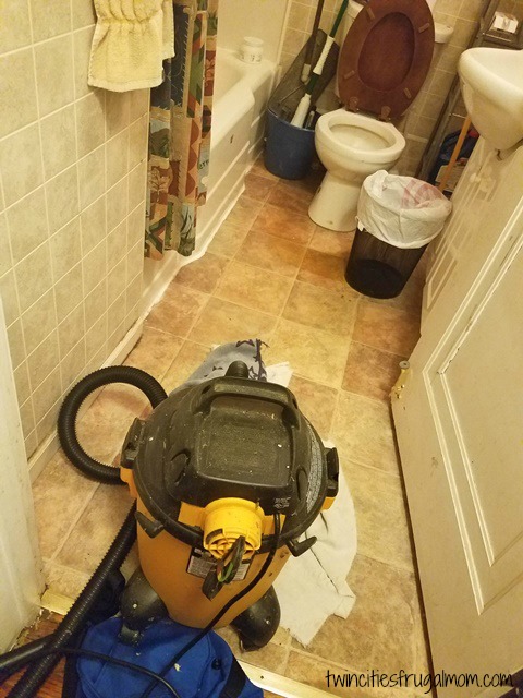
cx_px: 262
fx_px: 524
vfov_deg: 67.3
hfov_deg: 53.1
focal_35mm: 26
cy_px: 349
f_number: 1.7
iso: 1000
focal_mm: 4.2
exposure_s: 1/60
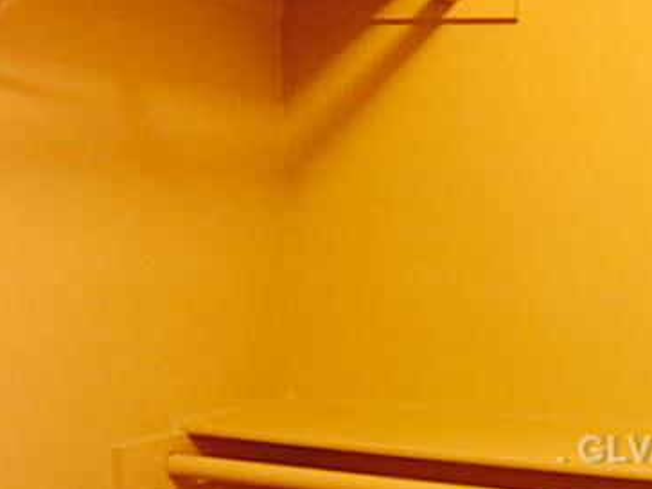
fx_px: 1205
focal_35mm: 64
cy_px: 449
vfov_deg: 22.3
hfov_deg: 28.0
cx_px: 686
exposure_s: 1/10
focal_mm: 4.15
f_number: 2.2
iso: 100
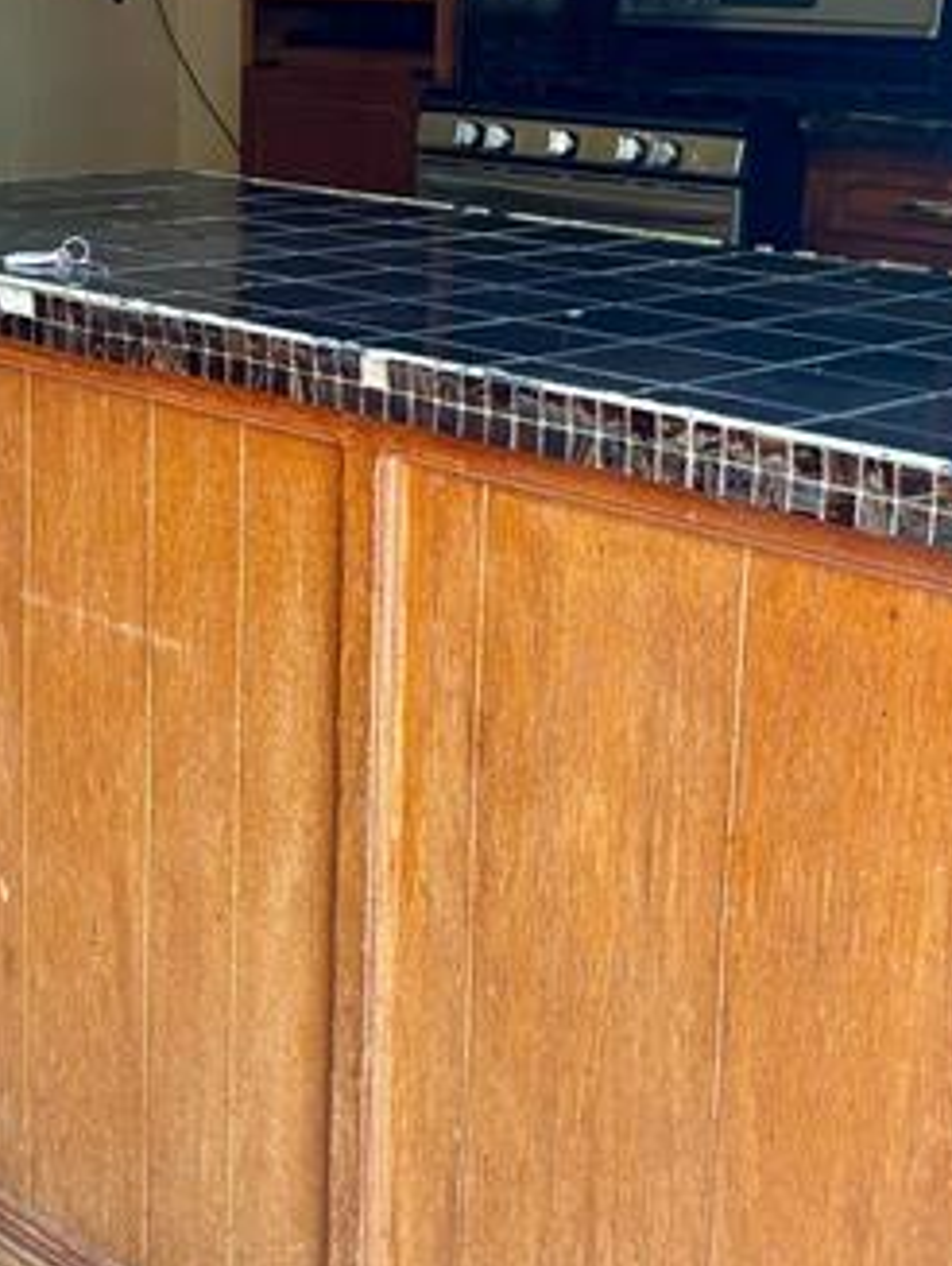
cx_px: 391
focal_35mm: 61
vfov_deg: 31.3
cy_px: 376
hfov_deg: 24.0
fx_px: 2232
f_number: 1.6
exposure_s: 1/60
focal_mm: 5.96
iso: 250
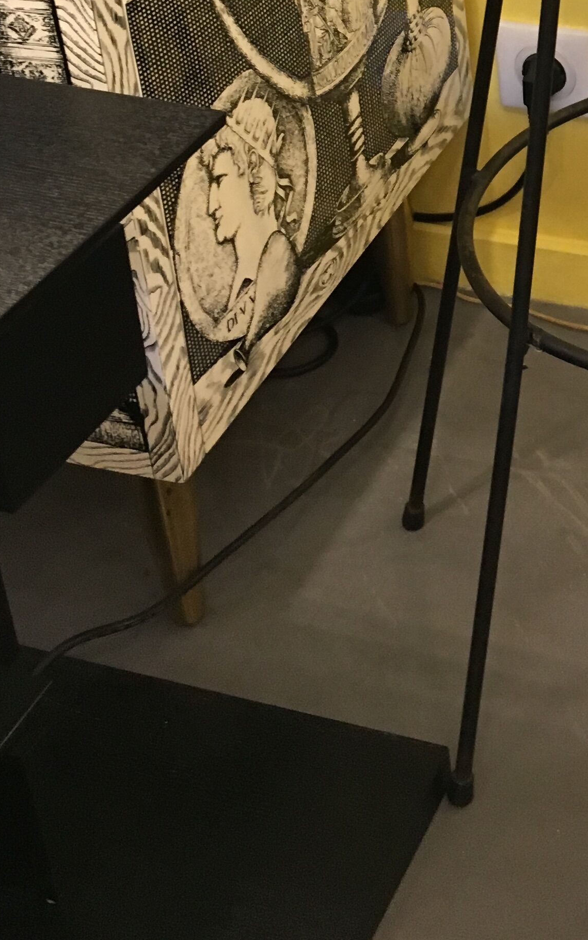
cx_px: 693
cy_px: -73
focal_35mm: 68
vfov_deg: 27.8
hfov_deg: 18.2
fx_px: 1744
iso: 160
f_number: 2.2
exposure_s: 1/33
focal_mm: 4.15
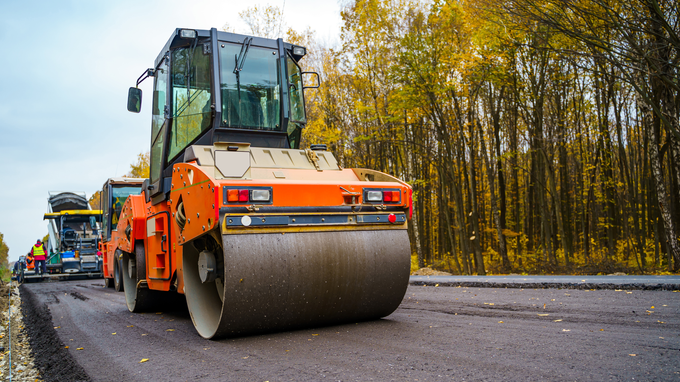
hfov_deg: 64.3
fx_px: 541
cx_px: 347
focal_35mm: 30
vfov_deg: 38.9
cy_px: 213
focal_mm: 28
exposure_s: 1/250
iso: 200
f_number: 2.8
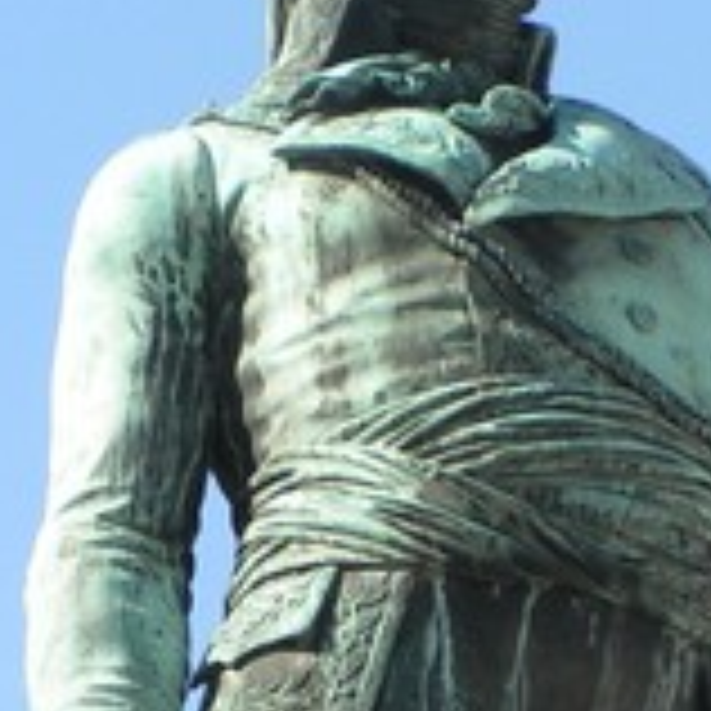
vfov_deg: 4.9
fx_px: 8273
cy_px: 1055
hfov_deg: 4.9
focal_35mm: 356
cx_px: 544
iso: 50
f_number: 5.6
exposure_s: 1/200
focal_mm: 15.9
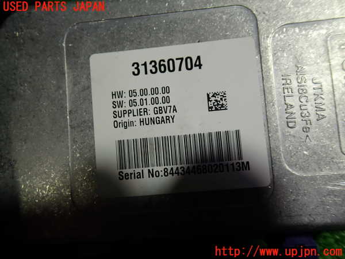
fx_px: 299
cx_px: 172
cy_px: 130
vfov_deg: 46.8
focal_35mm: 30
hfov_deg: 60.0
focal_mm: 5.4
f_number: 2.3
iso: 125
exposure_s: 1/60
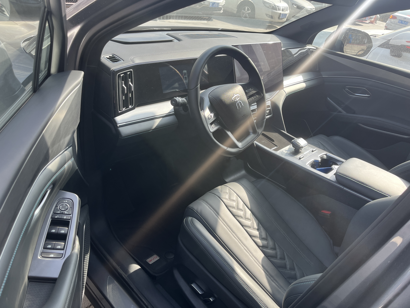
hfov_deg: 67.3
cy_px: 154
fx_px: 308
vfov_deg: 53.1
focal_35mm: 26
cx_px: 205
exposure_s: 1/425
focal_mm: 5.1
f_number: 1.6
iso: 50
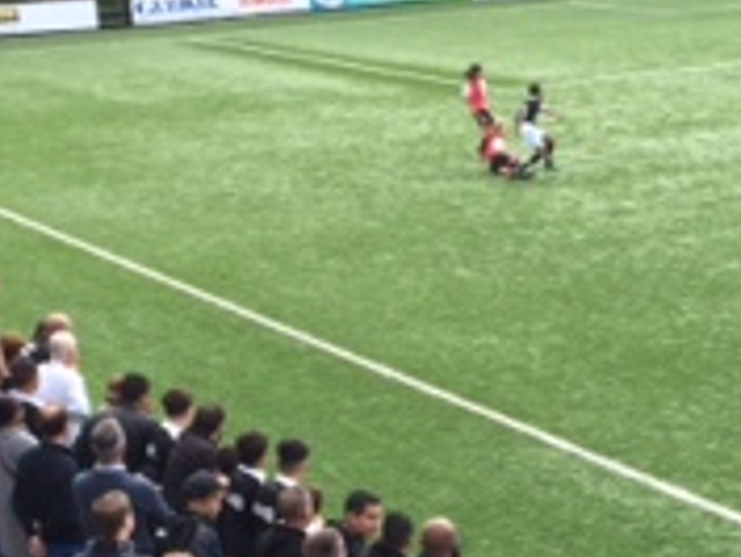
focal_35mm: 105
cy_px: 565
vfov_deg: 13.9
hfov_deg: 18.6
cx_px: 536
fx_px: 2249
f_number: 2.2
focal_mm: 4.15
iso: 32
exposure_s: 1/179
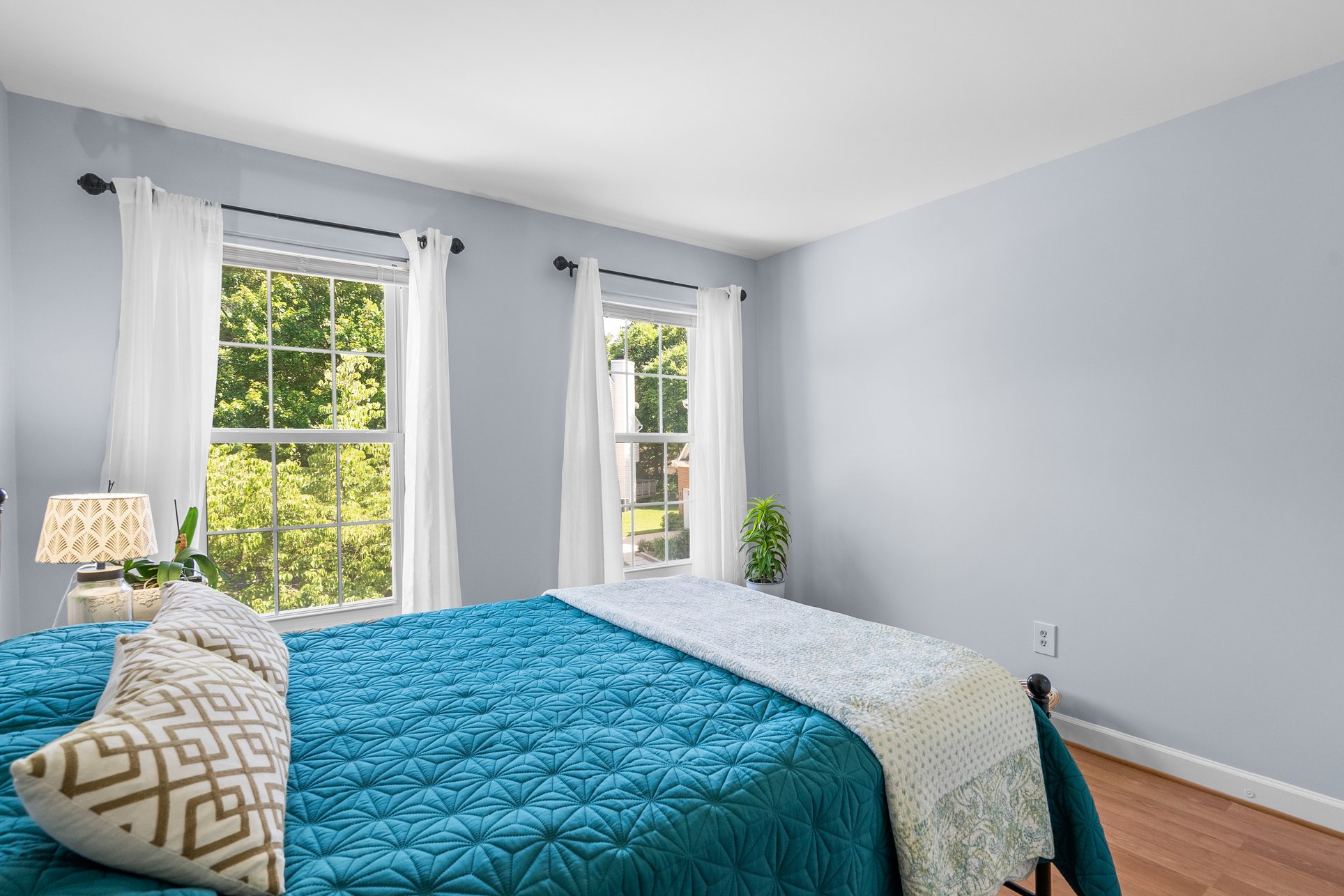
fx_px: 635
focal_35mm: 17
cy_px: 462
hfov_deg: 93.2
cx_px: 694
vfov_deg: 70.4
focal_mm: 16
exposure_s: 1/10
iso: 250
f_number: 8
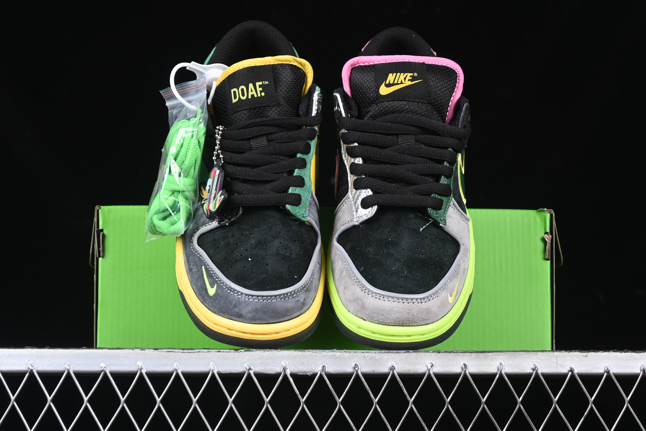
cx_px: 323
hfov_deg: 27.0
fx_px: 1346
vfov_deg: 18.2
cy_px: 216
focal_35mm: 75
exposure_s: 1/60
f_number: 6.3
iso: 160
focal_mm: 50
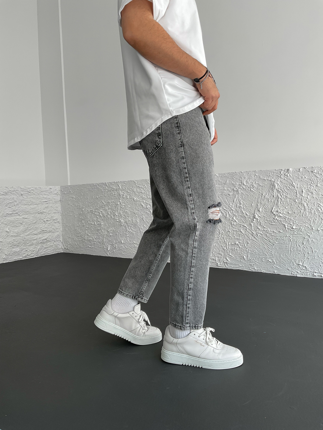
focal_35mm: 29
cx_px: 162
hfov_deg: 48.2
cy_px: 215
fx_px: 361
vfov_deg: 61.7
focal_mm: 3
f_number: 1.8
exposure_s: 1/140
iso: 16
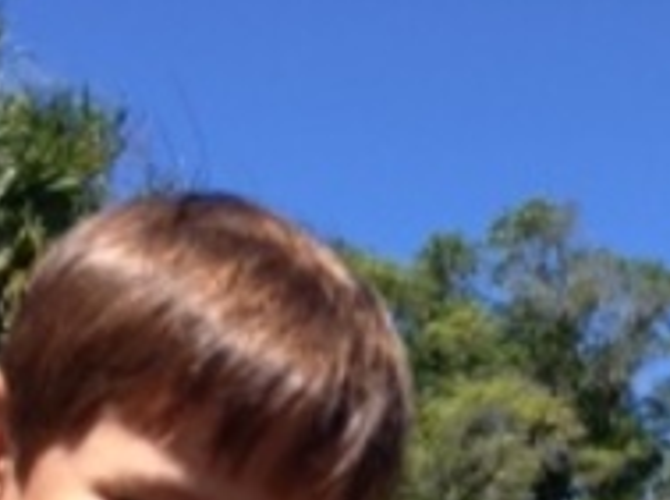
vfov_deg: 15.5
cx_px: 344
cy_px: 844
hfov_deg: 23.3
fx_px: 1623
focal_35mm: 84
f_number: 2.4
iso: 50
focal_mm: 4.13
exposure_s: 1/887
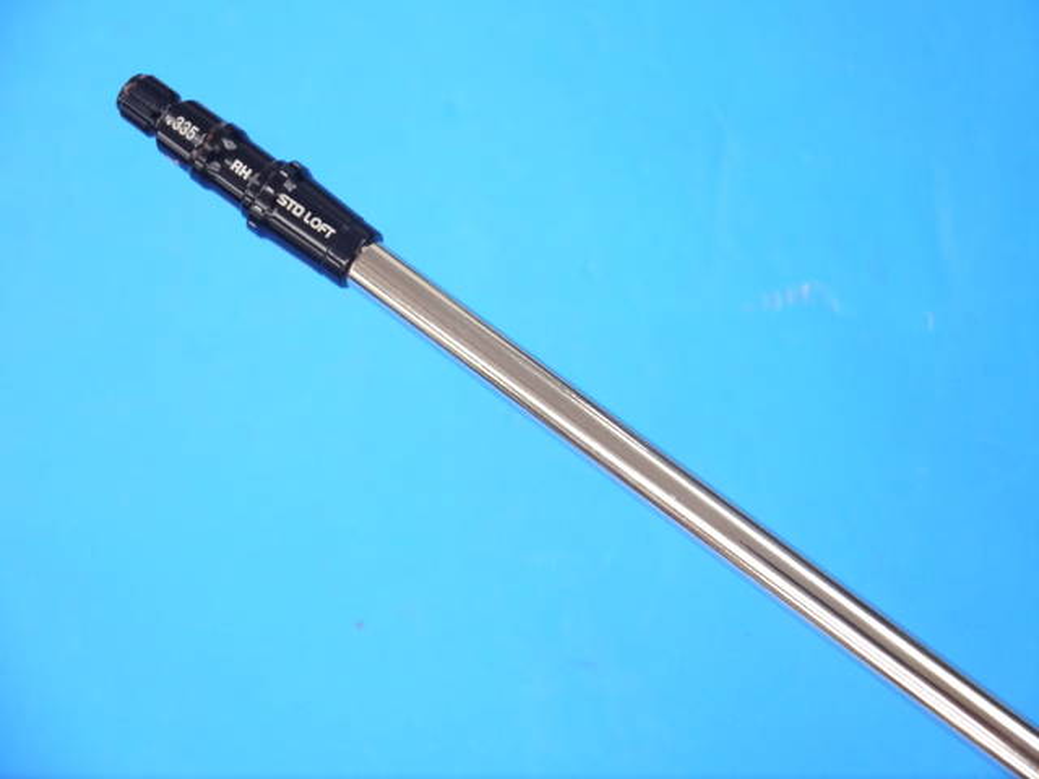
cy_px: 390
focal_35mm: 78
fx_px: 2341
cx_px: 520
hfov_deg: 25.0
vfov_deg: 18.9
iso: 800
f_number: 5.5
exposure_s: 1/100
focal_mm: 39
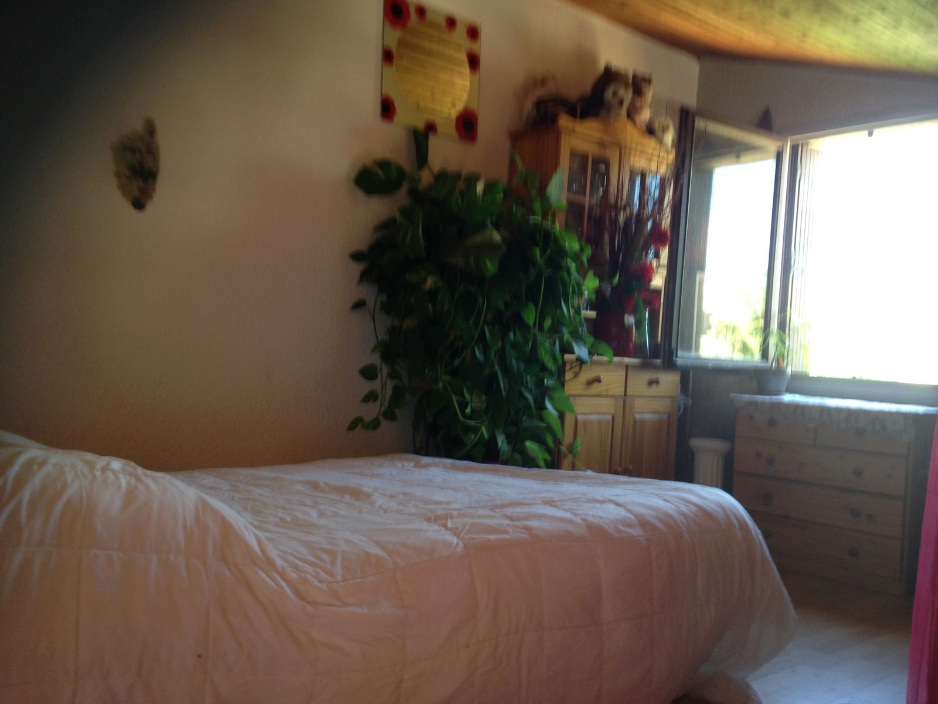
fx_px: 894
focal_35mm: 33
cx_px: 469
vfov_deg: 42.9
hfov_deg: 55.4
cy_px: 352
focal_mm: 4.12
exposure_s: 1/20
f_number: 2.4
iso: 64
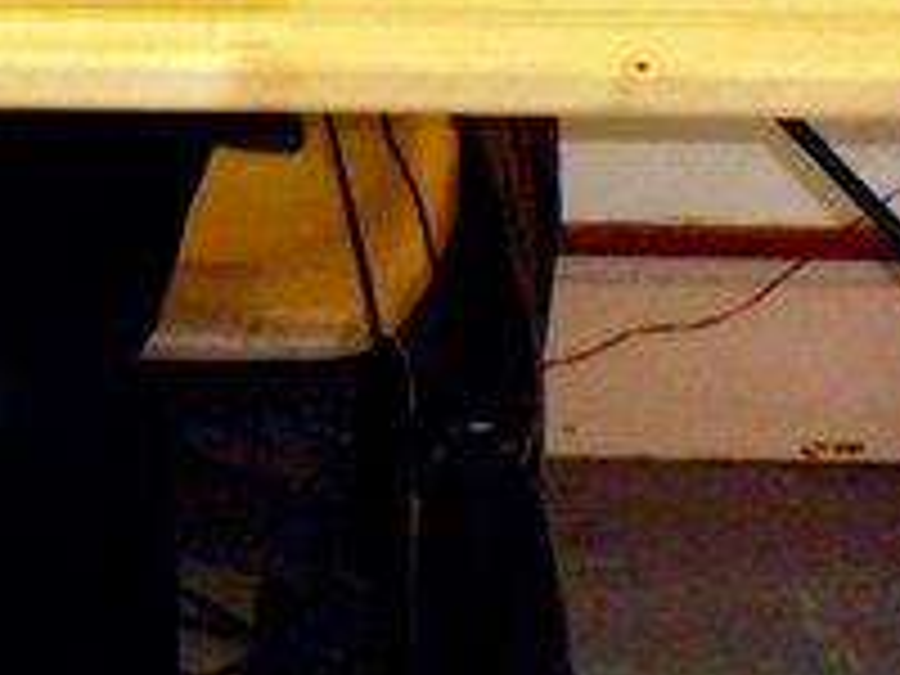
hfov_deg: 5.2
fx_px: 9880
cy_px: -418
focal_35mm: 380
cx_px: -472
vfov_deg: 3.9
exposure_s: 1/30
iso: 400
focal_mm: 14.1
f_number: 3.9
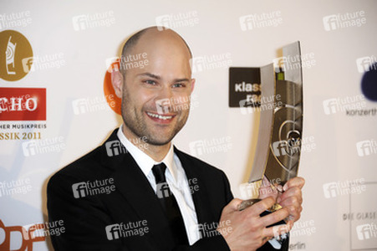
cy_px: 126
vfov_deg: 8.6
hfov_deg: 12.8
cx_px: 188
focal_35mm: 160
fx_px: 1674
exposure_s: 1/125
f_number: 5.6
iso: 800
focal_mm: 160
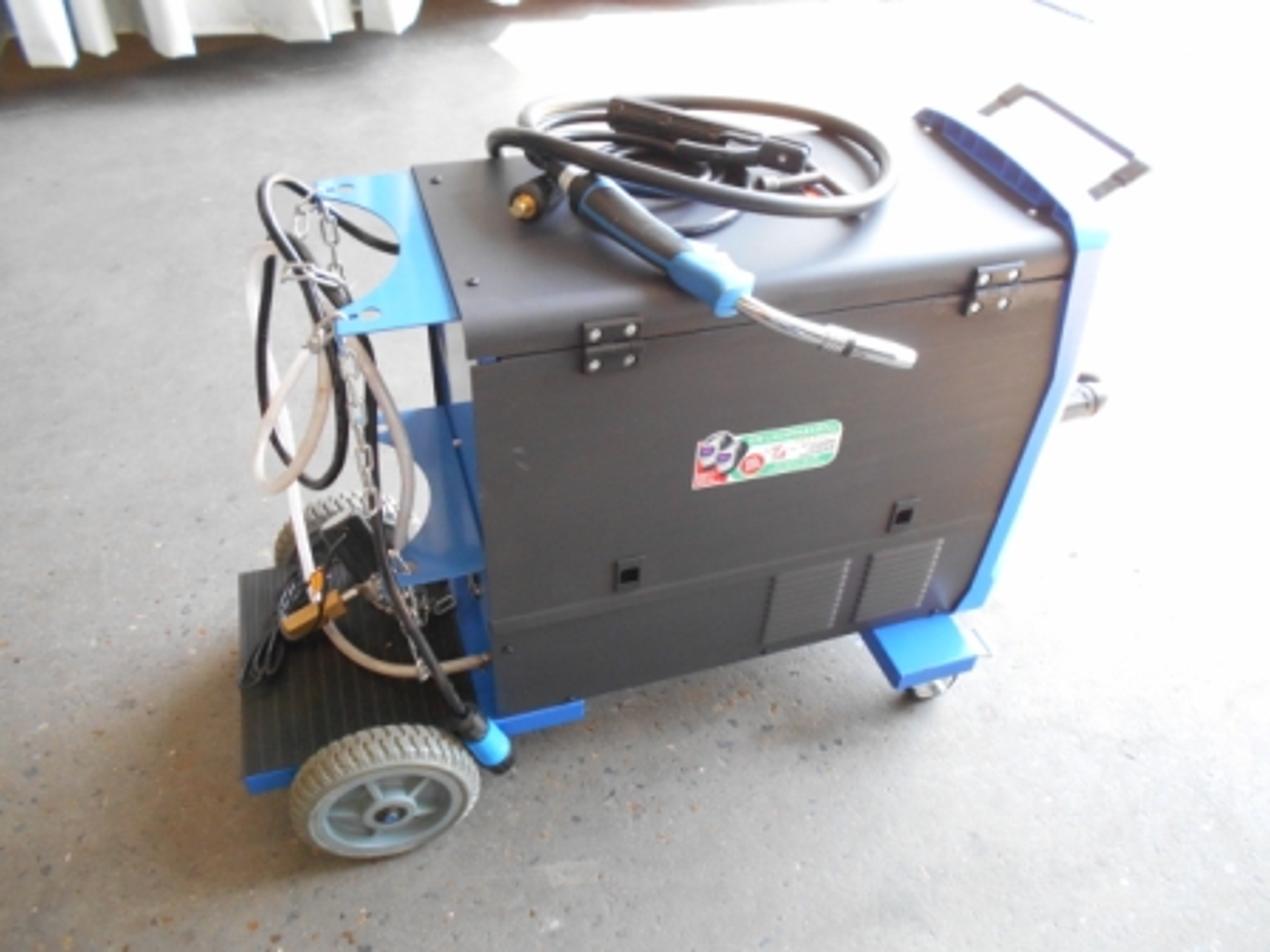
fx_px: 954
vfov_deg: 53.1
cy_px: 476
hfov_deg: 67.3
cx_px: 635
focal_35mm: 26
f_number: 3.2
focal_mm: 4.6
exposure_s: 1/125
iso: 400
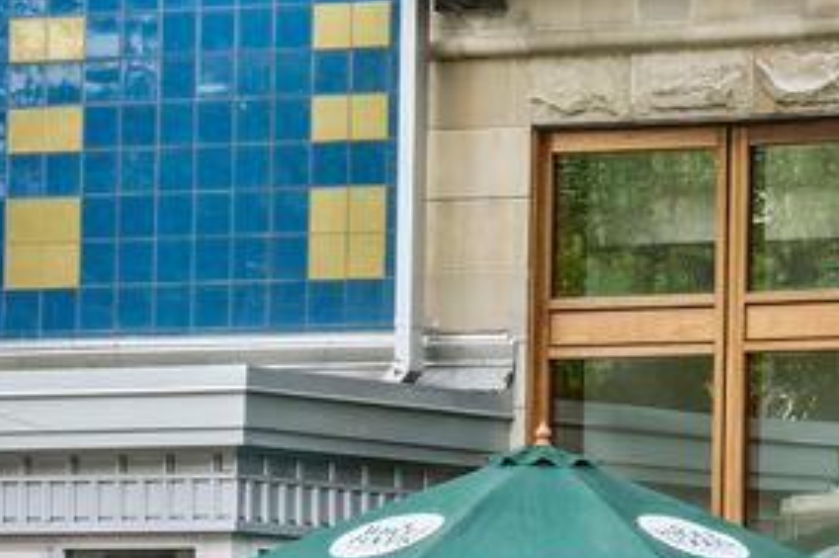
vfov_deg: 5.2
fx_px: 6122
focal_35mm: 263
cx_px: 1960
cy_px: -77
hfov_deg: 7.4
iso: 200
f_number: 9
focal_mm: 43
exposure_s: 1/60
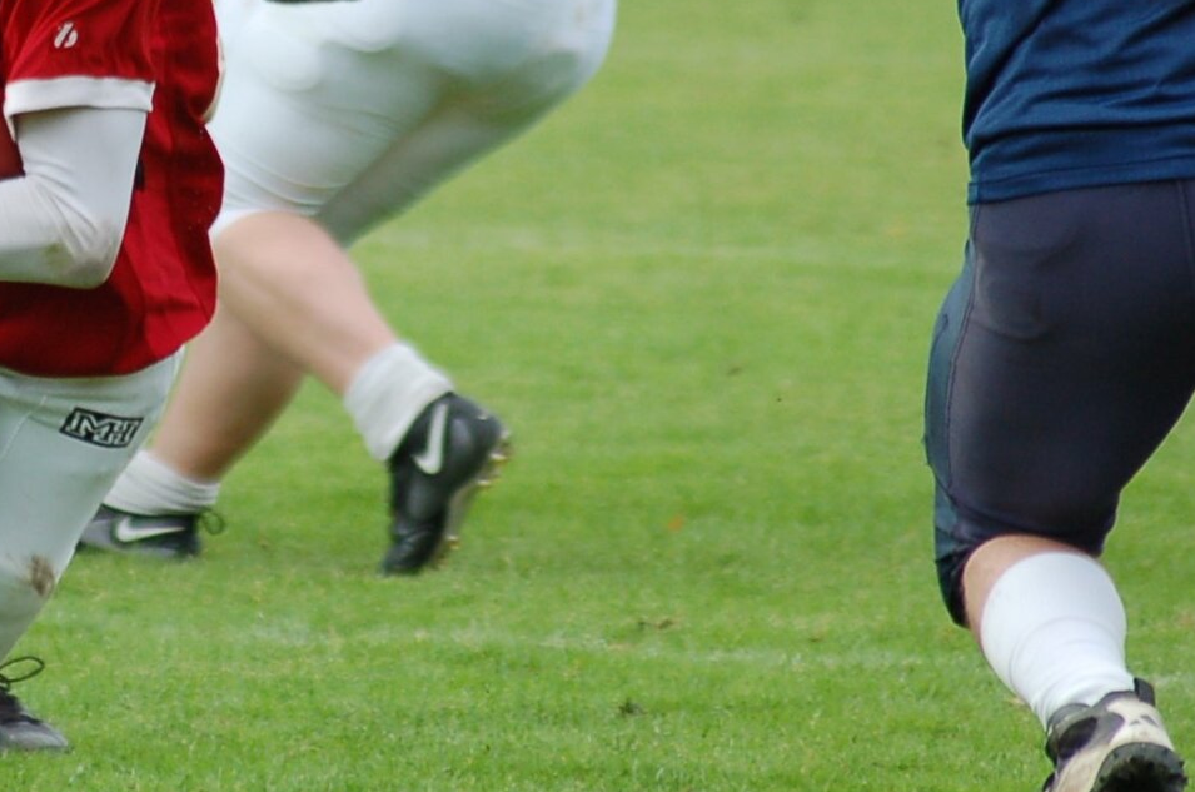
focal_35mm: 674
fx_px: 22337
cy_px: 274
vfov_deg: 2.0
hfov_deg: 3.1
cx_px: 83
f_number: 5
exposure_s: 1/640
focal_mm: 195
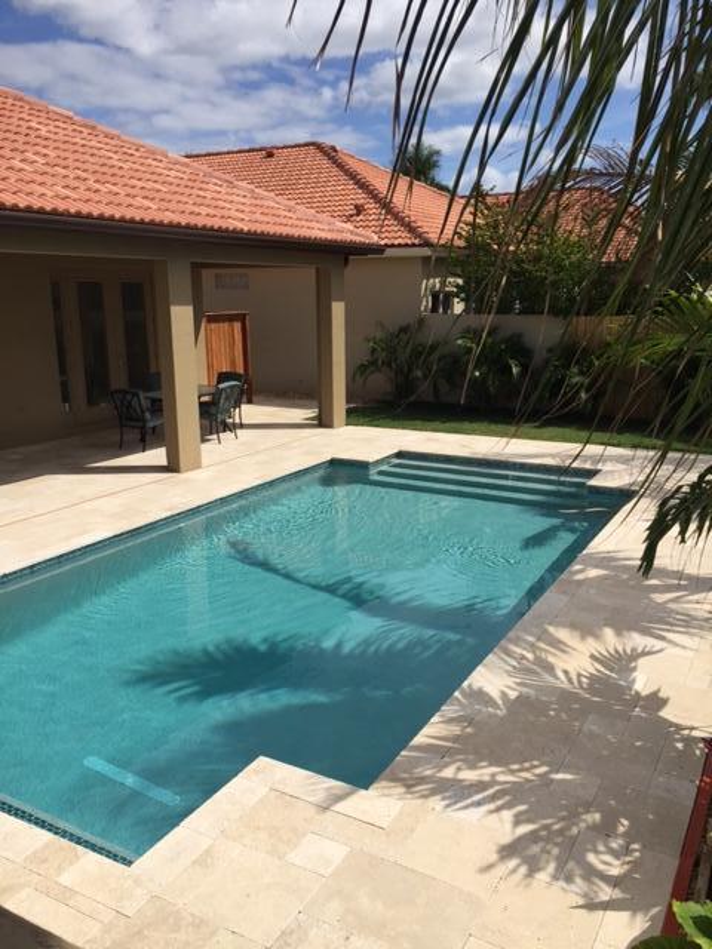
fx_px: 795
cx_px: 356
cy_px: 474
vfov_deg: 61.7
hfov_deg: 48.2
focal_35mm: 29
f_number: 2.2
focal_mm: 4.15
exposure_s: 1/4405
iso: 32
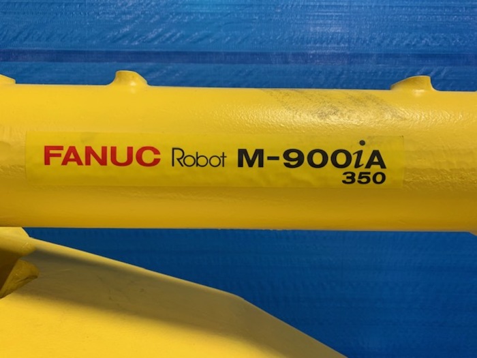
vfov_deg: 53.1
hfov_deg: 67.3
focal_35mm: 26
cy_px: 179
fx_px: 358
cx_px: 238
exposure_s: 1/60
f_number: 1.8
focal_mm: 4.25
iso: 100
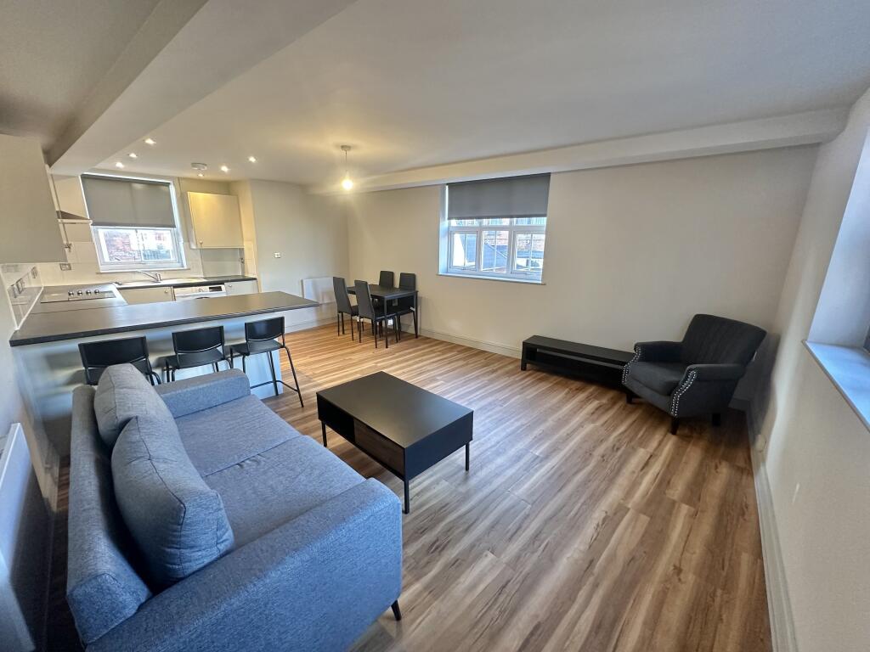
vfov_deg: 85.7
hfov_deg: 102.1
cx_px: 435
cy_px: 326
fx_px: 352
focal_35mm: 14
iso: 400
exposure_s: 1/50
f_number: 2.2
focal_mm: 2.22
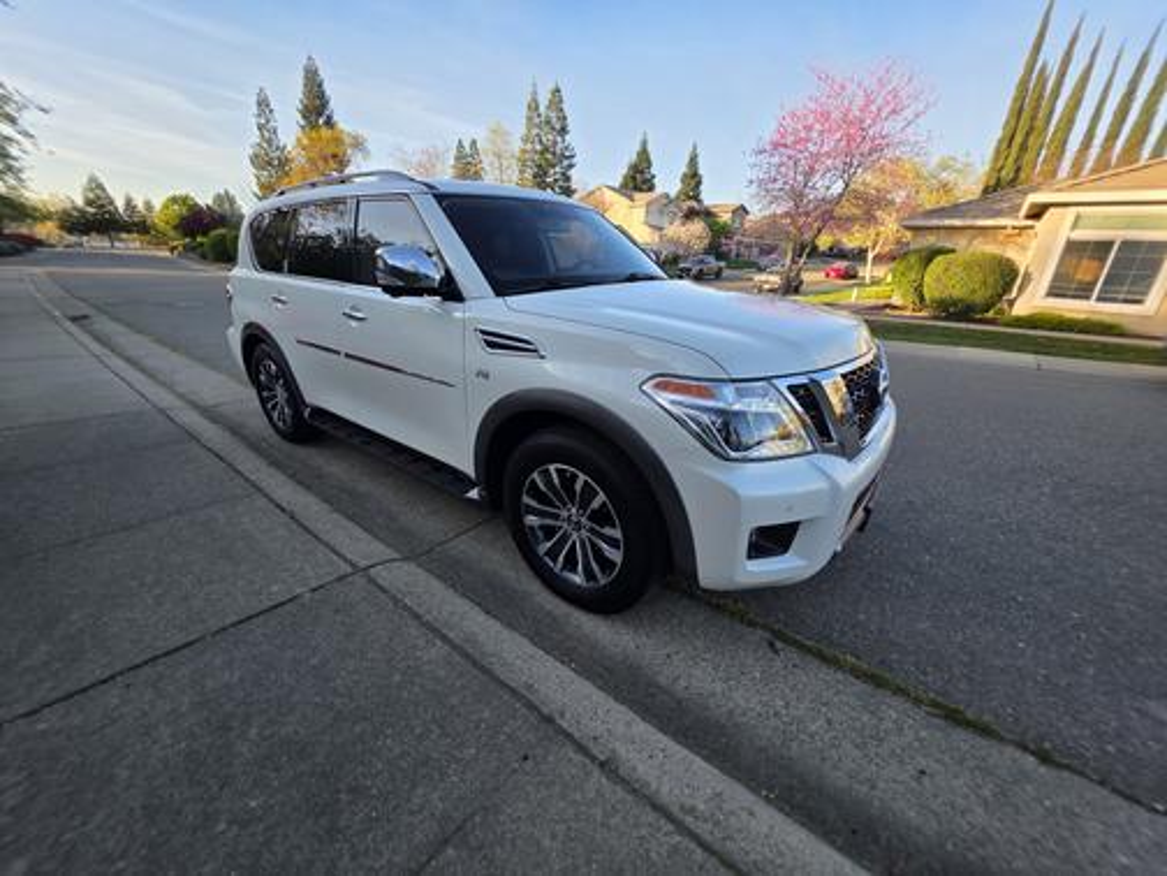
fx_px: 438
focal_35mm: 13
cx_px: 584
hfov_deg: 106.2
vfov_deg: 89.9
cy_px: 438
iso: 40
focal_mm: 2.2
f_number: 1.9
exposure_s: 1/425
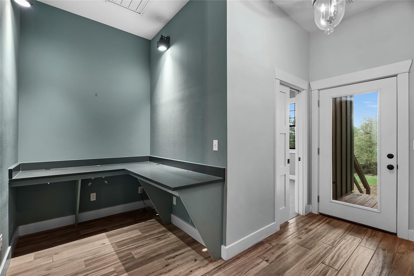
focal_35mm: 16
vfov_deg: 73.7
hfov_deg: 96.8
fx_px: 184
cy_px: 138
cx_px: 207
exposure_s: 1/40
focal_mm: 16
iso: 640
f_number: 5.6
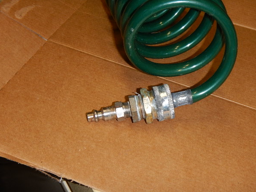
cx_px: 128
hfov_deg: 32.2
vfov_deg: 24.4
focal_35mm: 60
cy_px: 91
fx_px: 444
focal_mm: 10.1
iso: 200
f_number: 4.4
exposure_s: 1/30
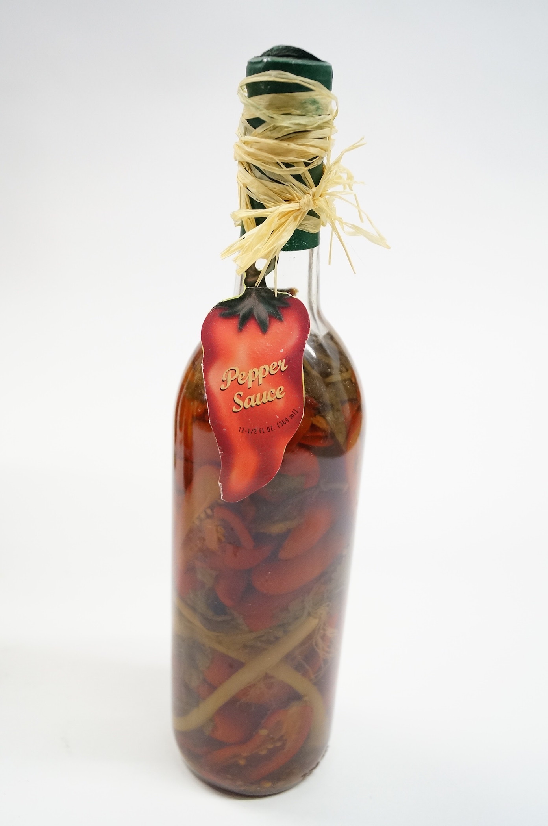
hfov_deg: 39.8
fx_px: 756
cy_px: 413
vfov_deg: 57.3
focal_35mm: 33
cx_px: 274
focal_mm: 22
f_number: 4
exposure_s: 1/60
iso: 1600
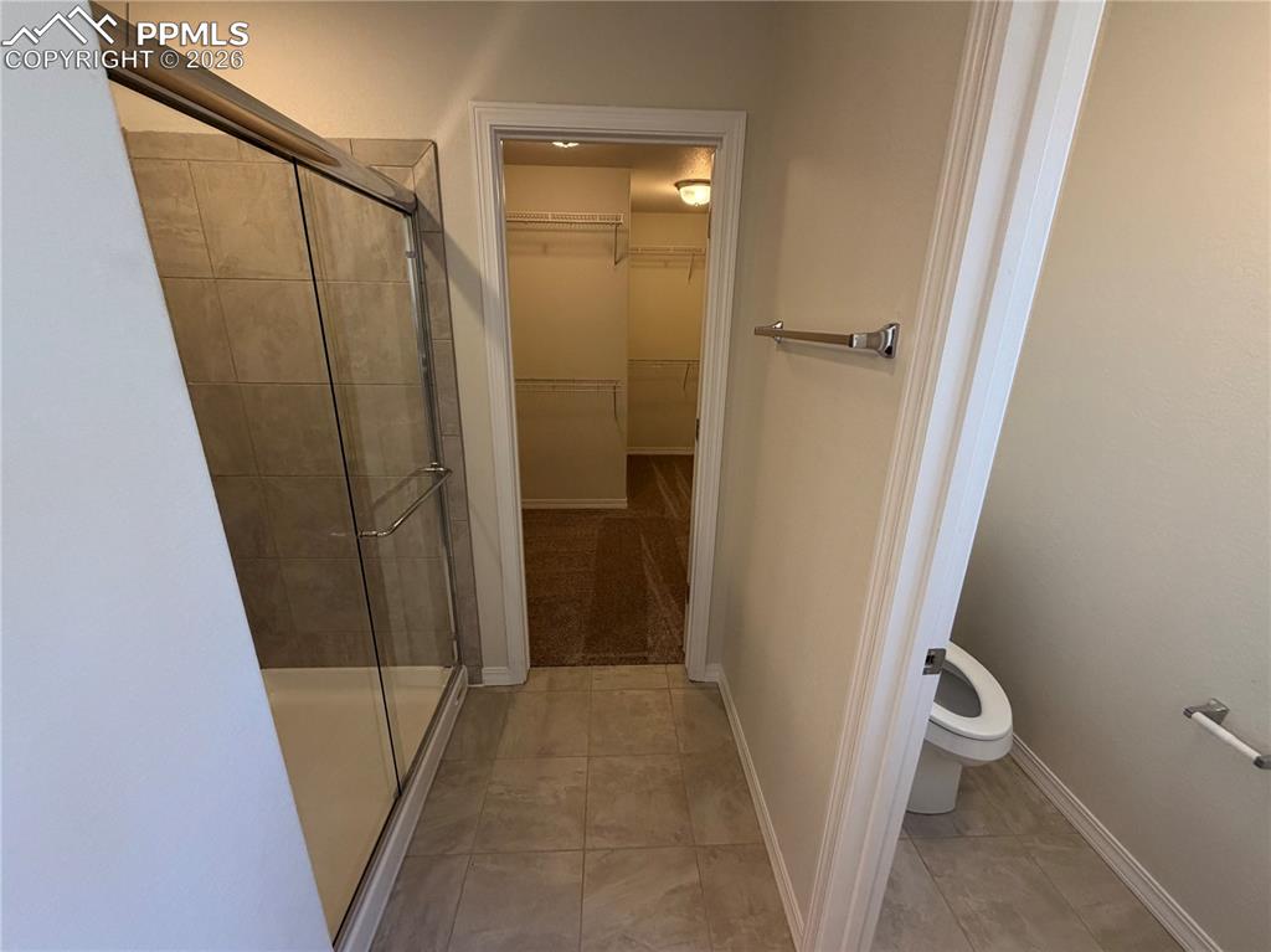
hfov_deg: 102.1
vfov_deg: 85.6
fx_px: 514
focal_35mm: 14
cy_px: 476
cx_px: 636
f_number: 2.2
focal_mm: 2.22
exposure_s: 1/120
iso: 200
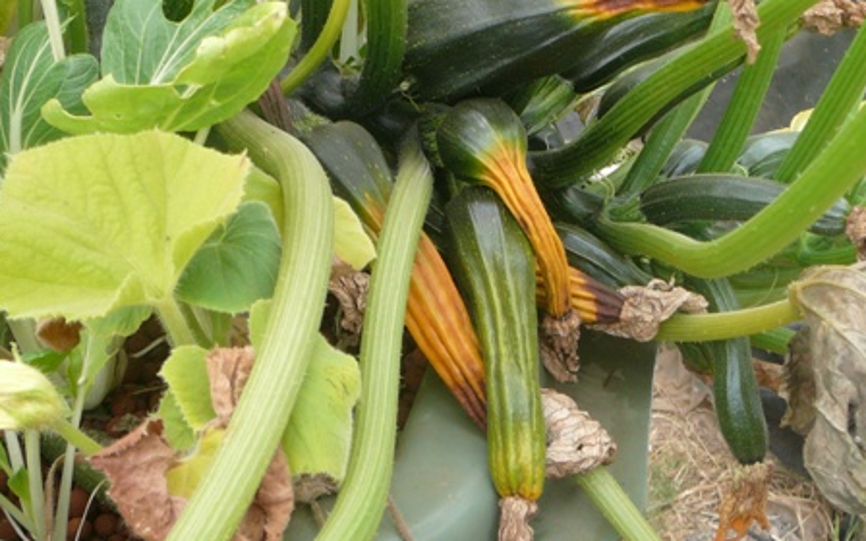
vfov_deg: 24.3
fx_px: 1251
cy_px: 185
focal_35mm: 53
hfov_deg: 38.0
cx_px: 534
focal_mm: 5.2
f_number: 2.8
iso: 80
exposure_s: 1/60
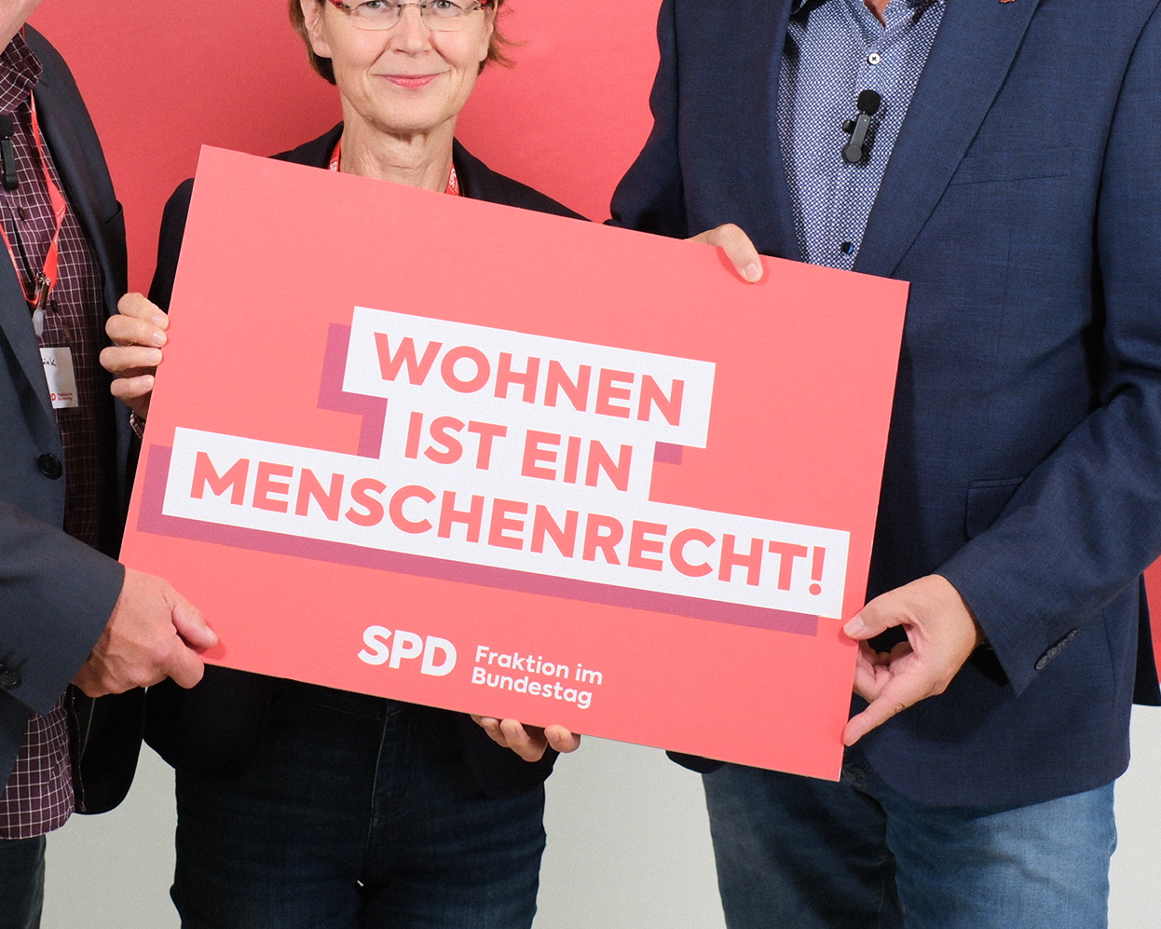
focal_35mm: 92
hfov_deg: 20.7
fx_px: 3161
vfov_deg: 16.7
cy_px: 268
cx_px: 385
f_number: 2.8
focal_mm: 35
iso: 1000
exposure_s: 1/160
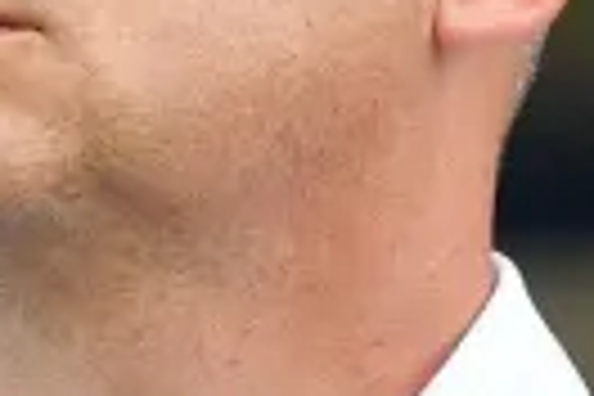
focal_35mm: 1151
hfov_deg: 1.8
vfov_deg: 1.2
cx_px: -99
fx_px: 18990
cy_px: 178
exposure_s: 1/800
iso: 800
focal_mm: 200
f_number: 4
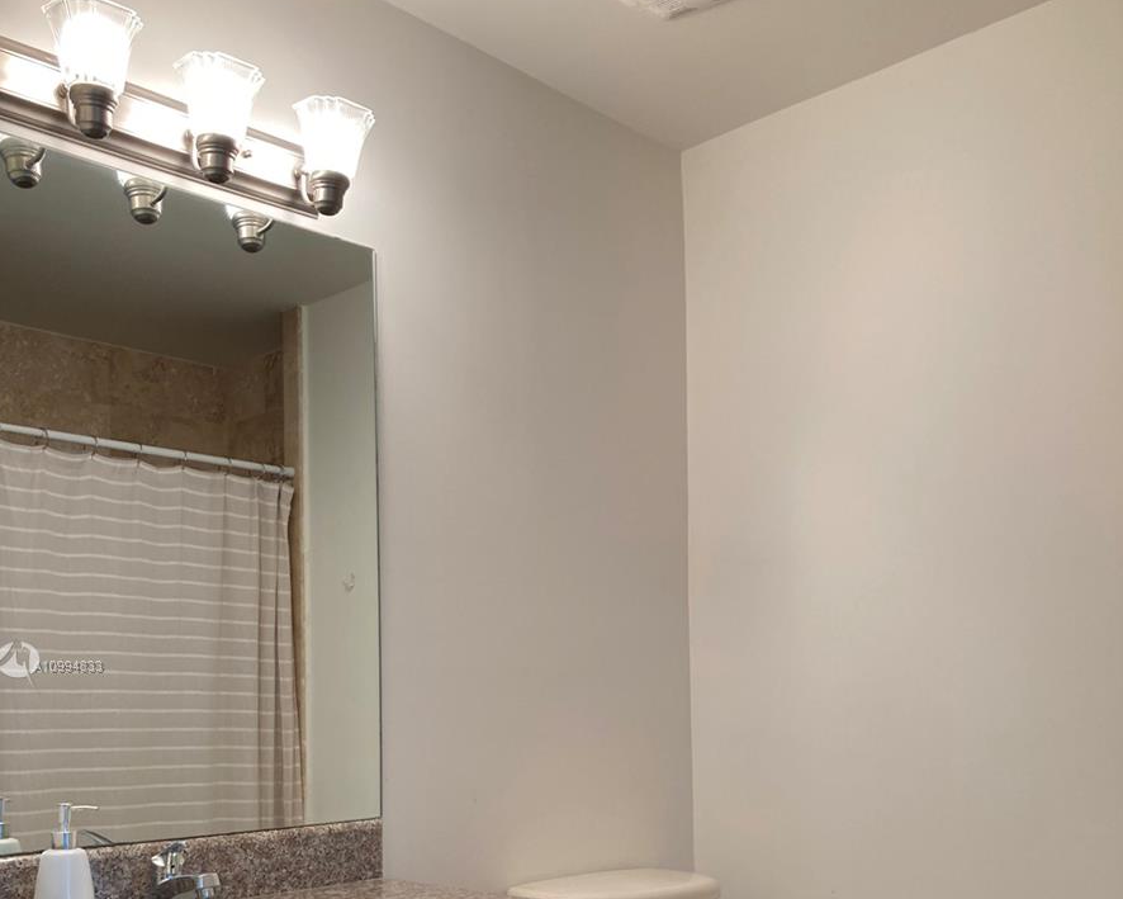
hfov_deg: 49.1
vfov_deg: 39.1
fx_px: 1230
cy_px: 667
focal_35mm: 37
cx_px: 560
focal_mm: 3.99
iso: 64
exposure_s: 1/60
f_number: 1.8
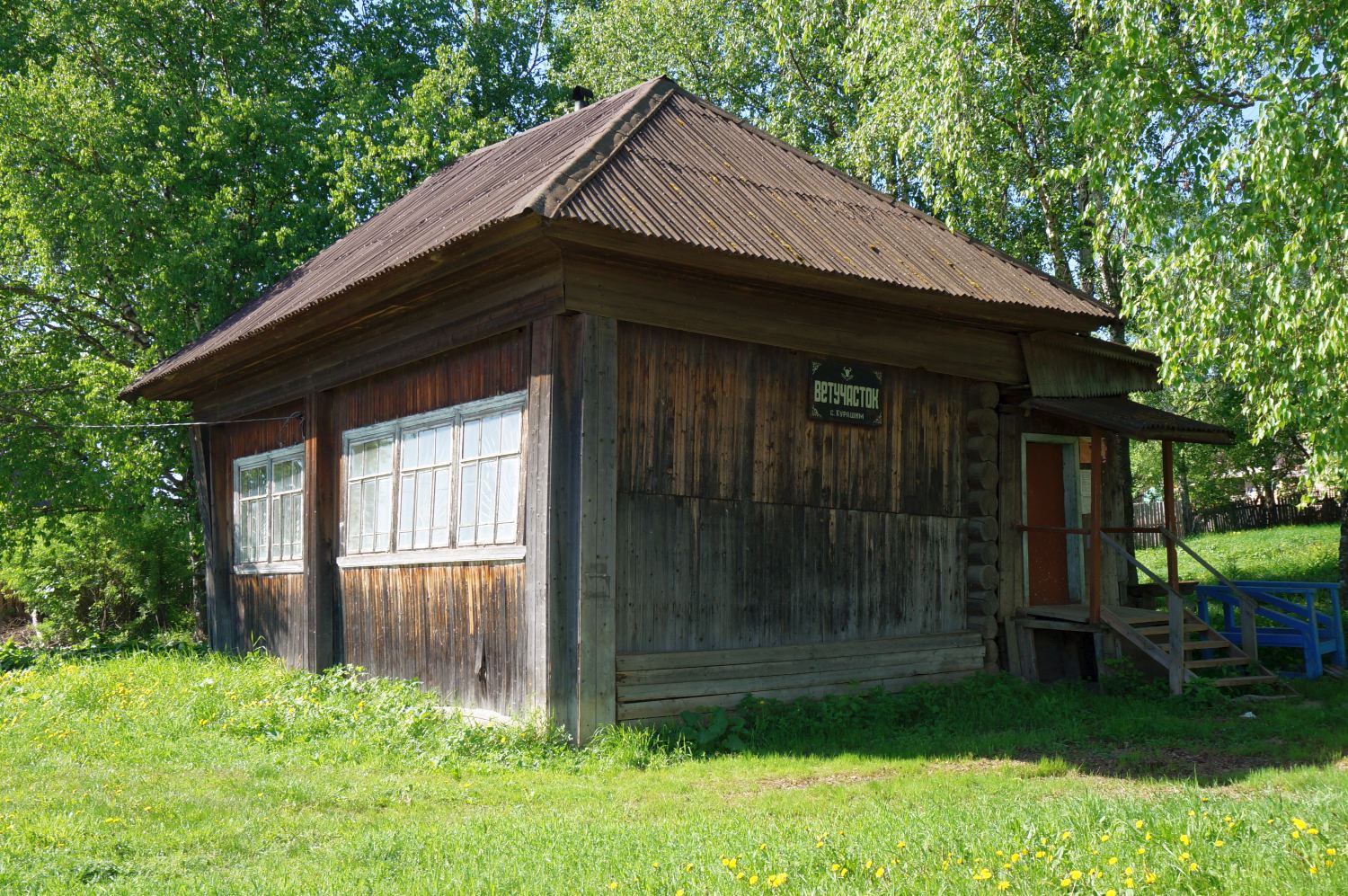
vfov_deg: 35.4
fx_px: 1403
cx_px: 674
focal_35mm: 38
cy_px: 448
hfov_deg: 51.3
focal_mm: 25
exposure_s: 1/80
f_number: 9
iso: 100
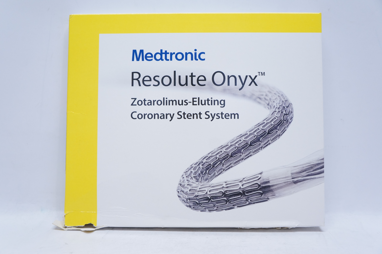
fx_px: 366
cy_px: 127
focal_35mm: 34
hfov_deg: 55.2
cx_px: 191
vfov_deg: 38.3
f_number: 5
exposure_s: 1/100
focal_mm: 23
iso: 800
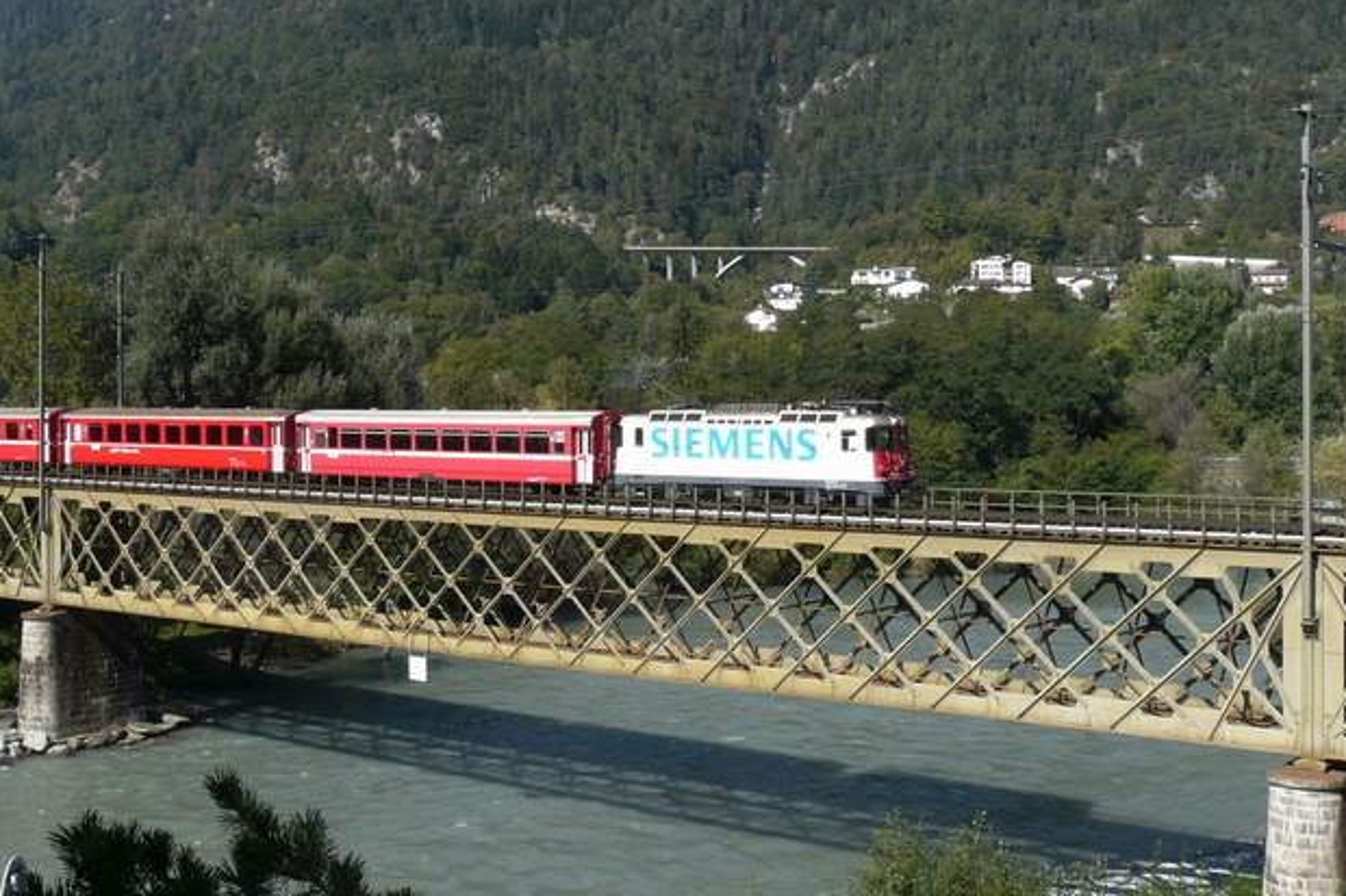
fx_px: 1757
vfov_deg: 28.6
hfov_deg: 41.8
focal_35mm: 47
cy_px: 391
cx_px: 562
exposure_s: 1/250
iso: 100
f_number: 5.6
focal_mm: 4.6
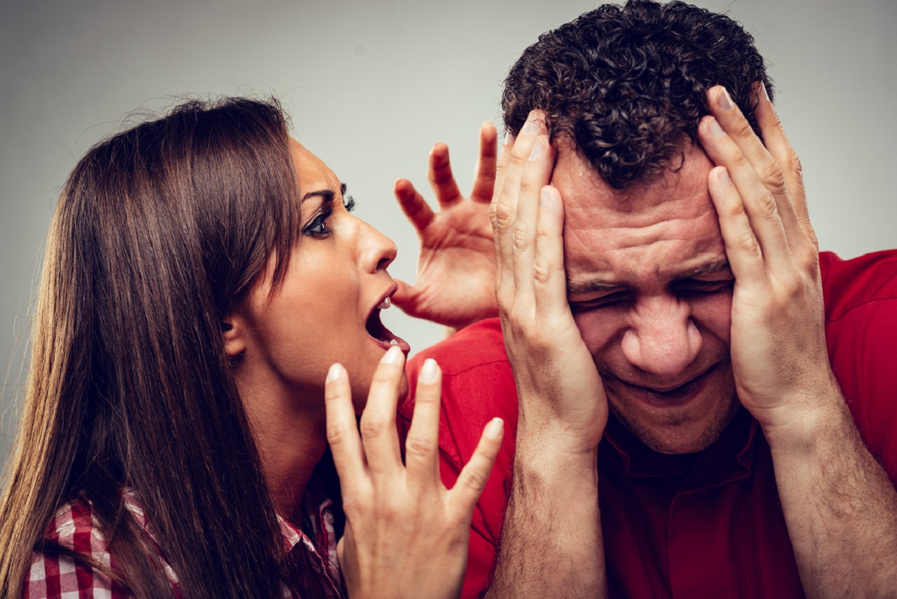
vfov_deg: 16.1
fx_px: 2118
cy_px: 300
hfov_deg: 23.9
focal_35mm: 85
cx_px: 448
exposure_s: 1/125
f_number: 5.6
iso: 100
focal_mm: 85
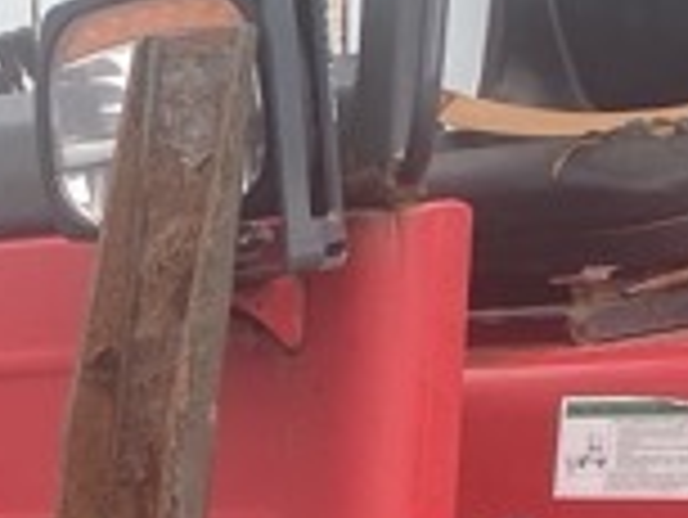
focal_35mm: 174
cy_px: 1288
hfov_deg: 10.9
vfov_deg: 7.9
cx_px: -391
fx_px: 3461
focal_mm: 4.25
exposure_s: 1/447
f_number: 1.8
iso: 32
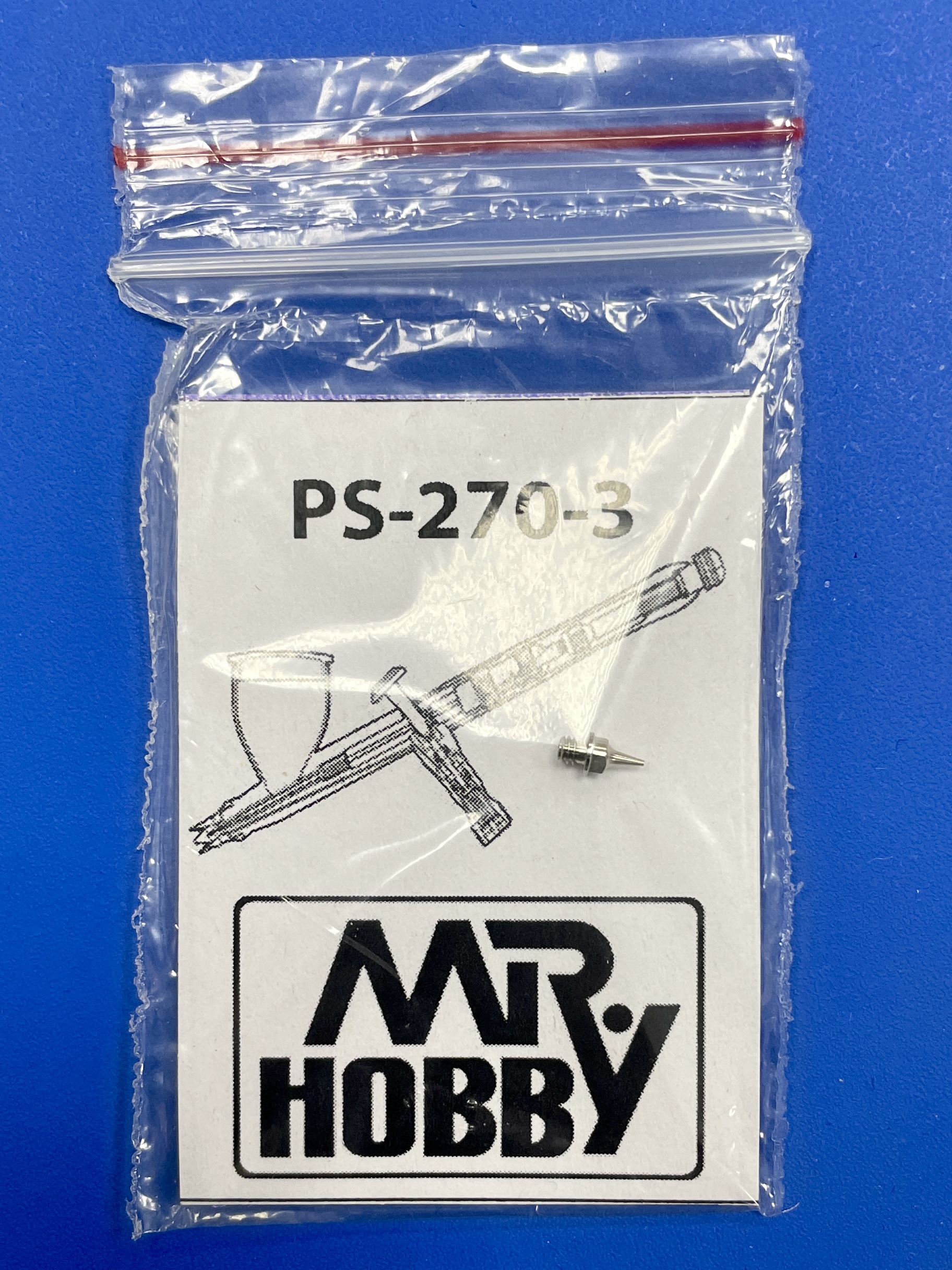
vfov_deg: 67.3
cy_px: 635
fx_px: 953
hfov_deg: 53.1
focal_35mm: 26
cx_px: 476
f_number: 1.6
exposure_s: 1/100
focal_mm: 4.2
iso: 125
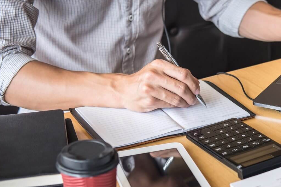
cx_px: 237
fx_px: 773
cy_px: 124
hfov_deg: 20.3
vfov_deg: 13.8
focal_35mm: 99
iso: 200
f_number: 2.8
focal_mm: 35
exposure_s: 1/125
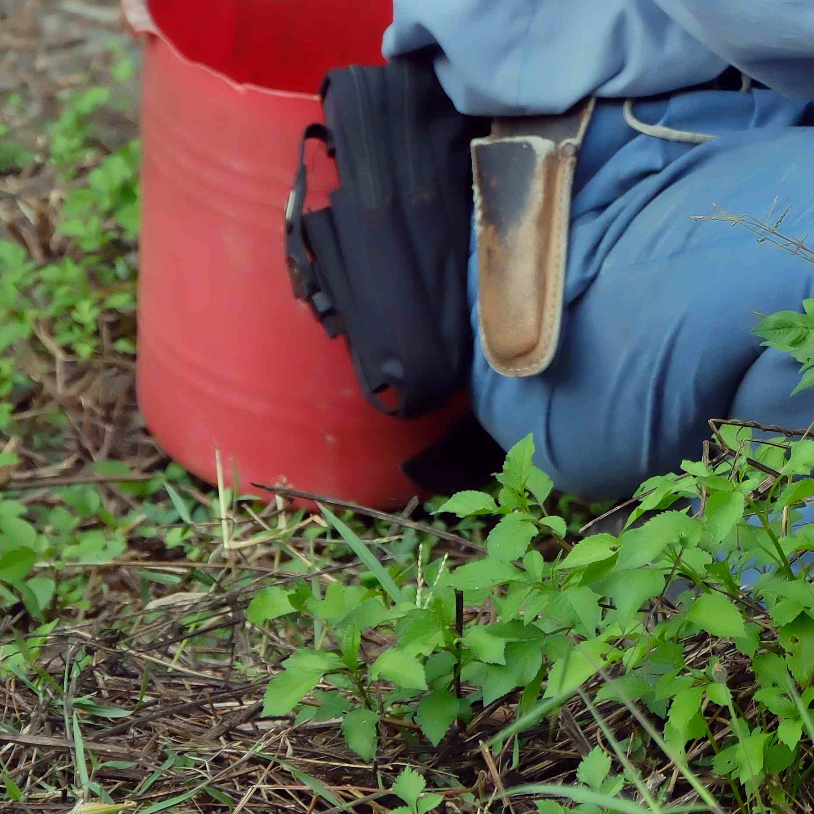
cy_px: -273
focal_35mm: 557
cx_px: 1200
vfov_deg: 3.1
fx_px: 14819
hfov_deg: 3.1
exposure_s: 1/680
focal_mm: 106
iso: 500
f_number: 4
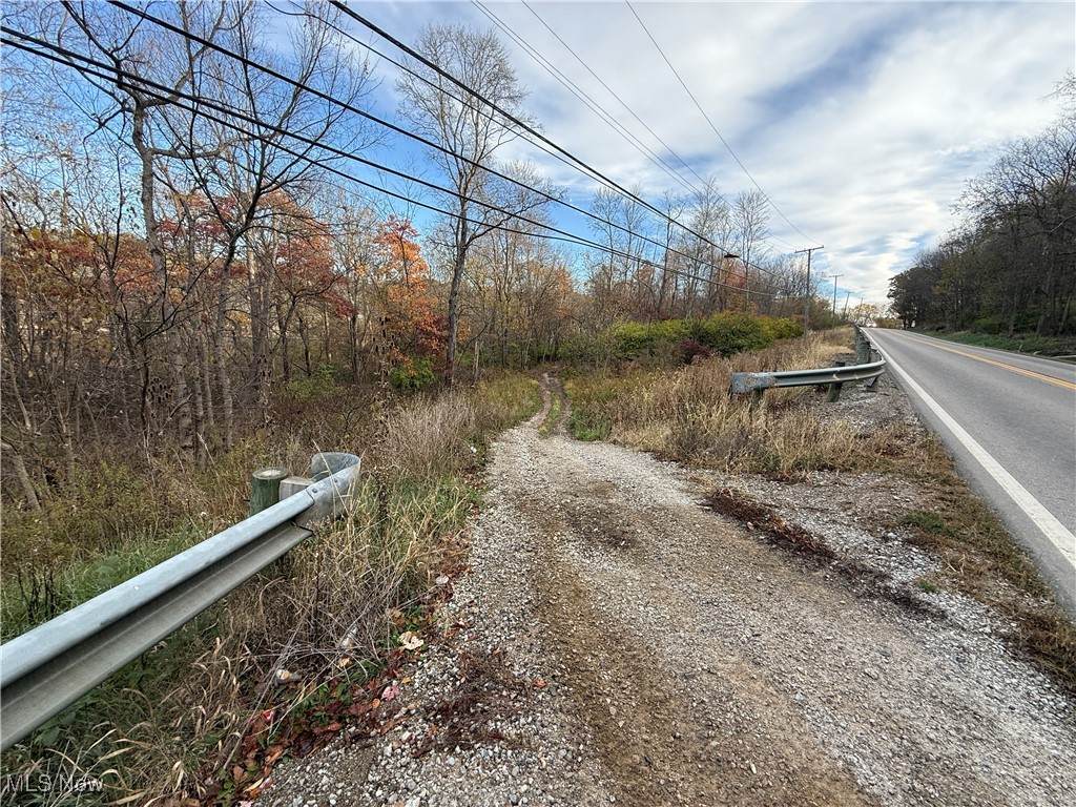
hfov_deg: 102.1
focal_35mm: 14
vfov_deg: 85.7
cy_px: 404
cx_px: 538
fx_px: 435
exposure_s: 1/405
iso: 64
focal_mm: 2.22
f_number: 2.2
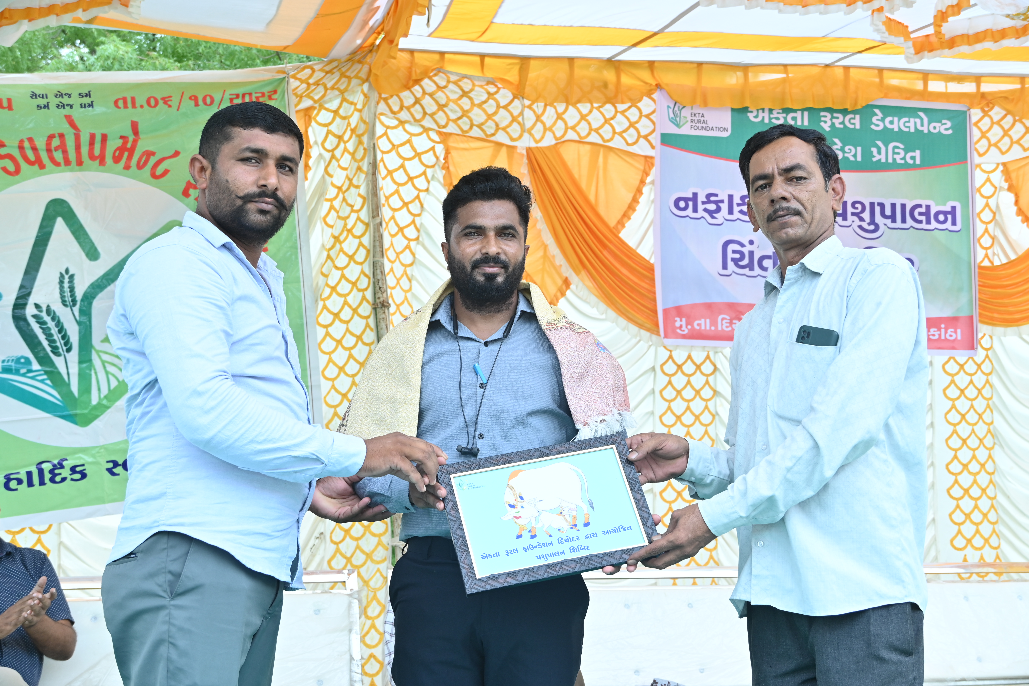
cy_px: 343
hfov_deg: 43.6
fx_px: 1286
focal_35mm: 45
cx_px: 514
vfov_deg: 29.9
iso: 160
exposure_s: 1/200
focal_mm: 30
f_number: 5
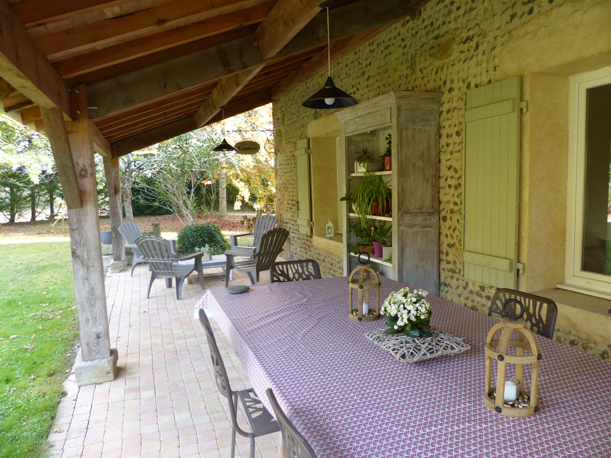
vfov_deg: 54.9
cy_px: 229
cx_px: 306
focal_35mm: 25
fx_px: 441
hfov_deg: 69.4
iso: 200
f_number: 2.8
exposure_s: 1/60
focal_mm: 4.5
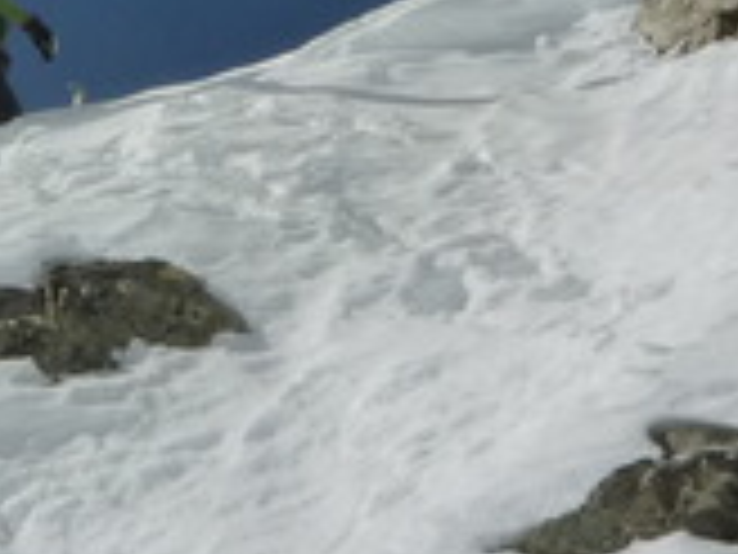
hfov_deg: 17.4
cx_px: 279
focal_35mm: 113
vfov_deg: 13.0
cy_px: 68
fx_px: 2409
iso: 125
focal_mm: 5.2
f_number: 8
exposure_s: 1/800
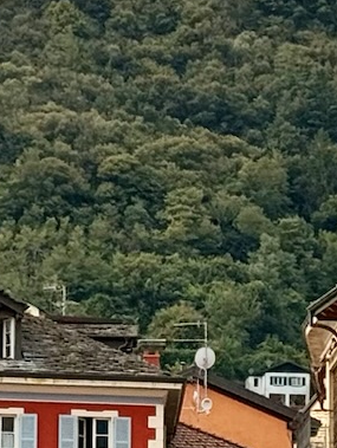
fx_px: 3279
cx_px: 164
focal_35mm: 253
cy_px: 402
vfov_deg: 7.8
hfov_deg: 5.9
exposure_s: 1/3096
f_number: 1.78
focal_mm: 6.76
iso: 64
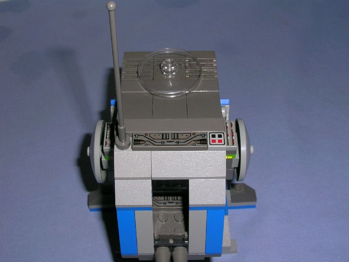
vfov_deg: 27.5
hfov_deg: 36.2
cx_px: 174
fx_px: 535
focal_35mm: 53
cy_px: 131
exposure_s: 1/60.1
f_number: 5.5
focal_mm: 8
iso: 50
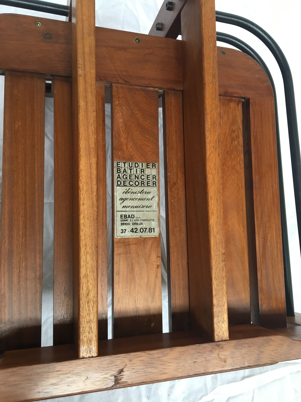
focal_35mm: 29
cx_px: 150
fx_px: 336
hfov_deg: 48.2
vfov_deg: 61.7
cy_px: 201
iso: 100
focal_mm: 4.15
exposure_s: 1/33
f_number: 2.2
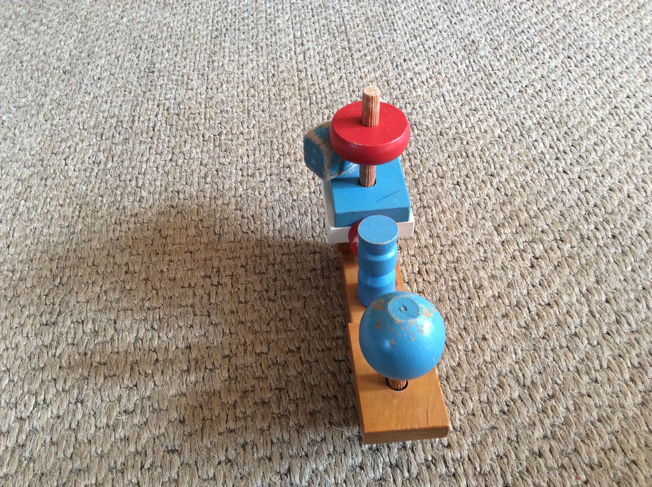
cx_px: 326
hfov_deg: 56.9
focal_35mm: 32
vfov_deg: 44.1
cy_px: 244
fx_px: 602
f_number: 2.4
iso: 80
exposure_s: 1/25
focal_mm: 3.3
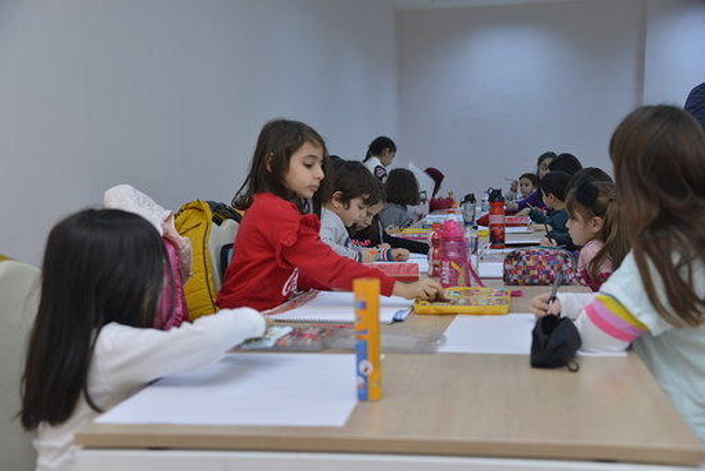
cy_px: 236
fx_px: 940
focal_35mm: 48
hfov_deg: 41.1
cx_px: 352
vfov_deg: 28.1
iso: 1600
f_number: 4.5
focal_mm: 48
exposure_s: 1/400
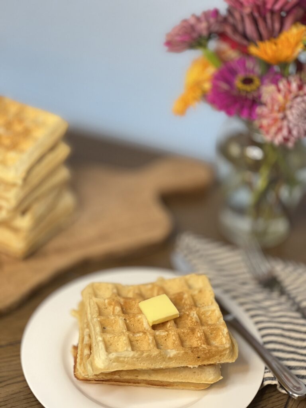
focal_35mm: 77
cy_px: 204
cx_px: 153
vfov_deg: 25.3
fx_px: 908
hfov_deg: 19.1
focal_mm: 9
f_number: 2.8
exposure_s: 1/40
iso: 320
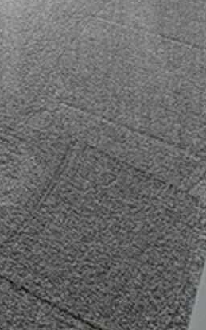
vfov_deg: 26.1
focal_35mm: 61
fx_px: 549
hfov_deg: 16.6
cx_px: -196
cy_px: -146
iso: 80
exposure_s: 1/127
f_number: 2.2
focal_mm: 2.22
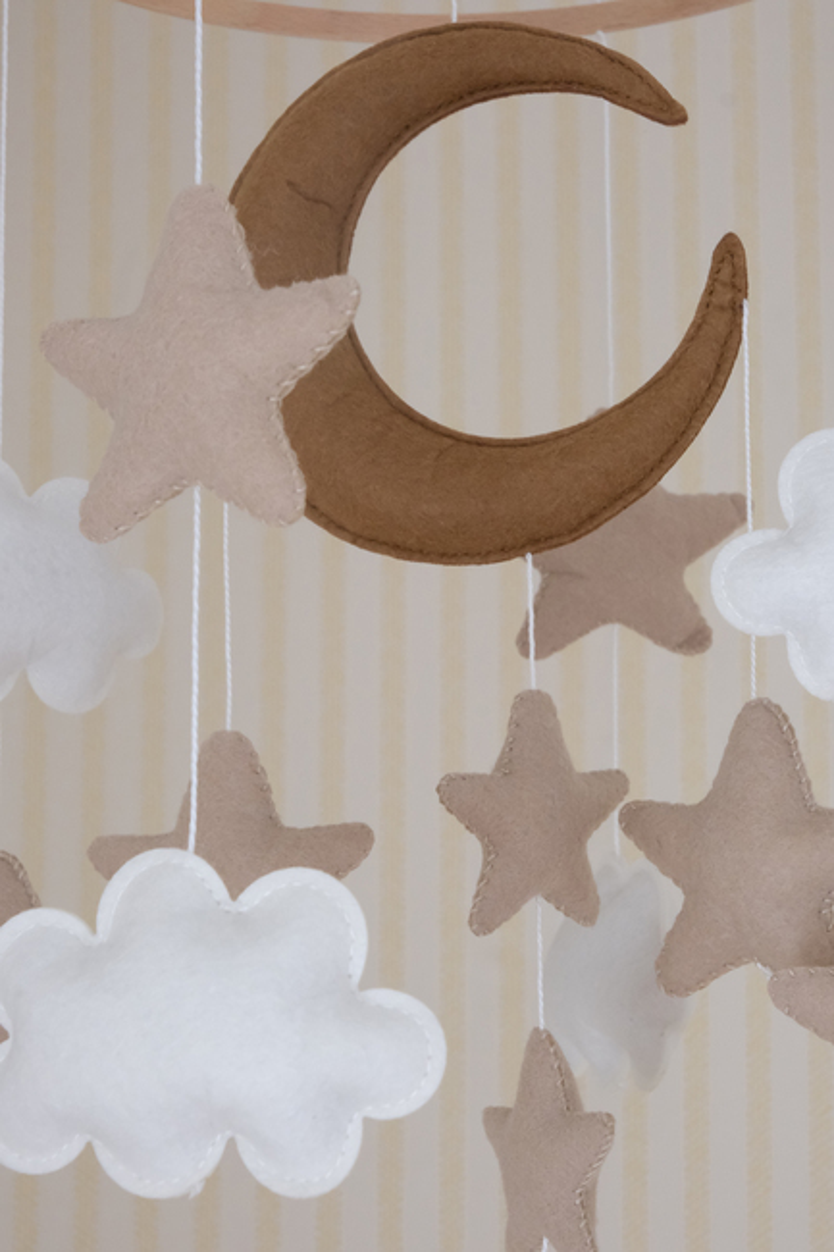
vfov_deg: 27.7
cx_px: 417
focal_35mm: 73
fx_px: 2538
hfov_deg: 18.7
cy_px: 626
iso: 4000
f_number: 13
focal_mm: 48.4
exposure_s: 1/60
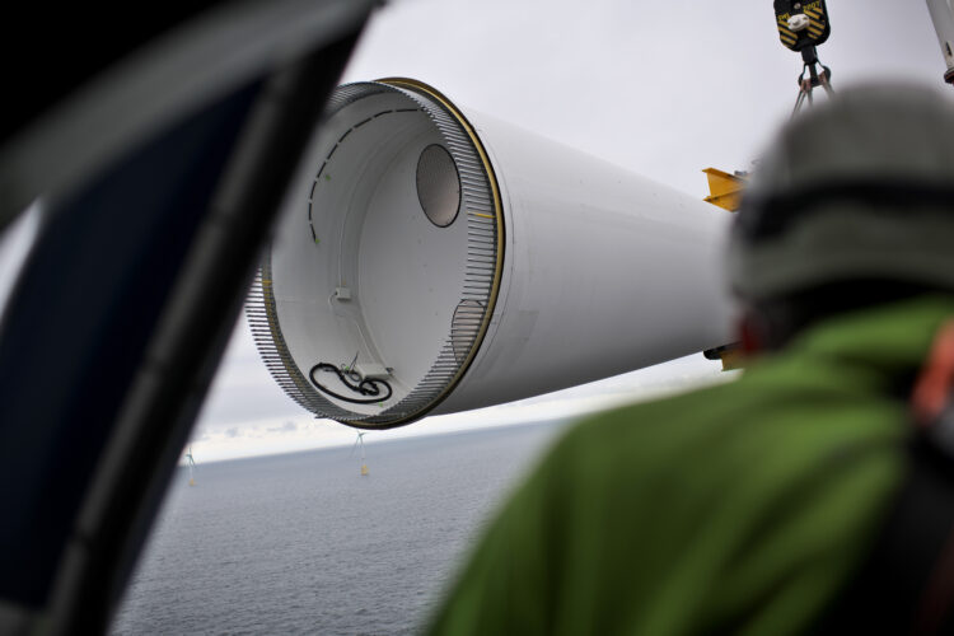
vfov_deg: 37.9
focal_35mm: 35
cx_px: 477
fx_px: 927
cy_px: 318
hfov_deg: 54.4
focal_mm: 35
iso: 100
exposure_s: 1/1000
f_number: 2.2
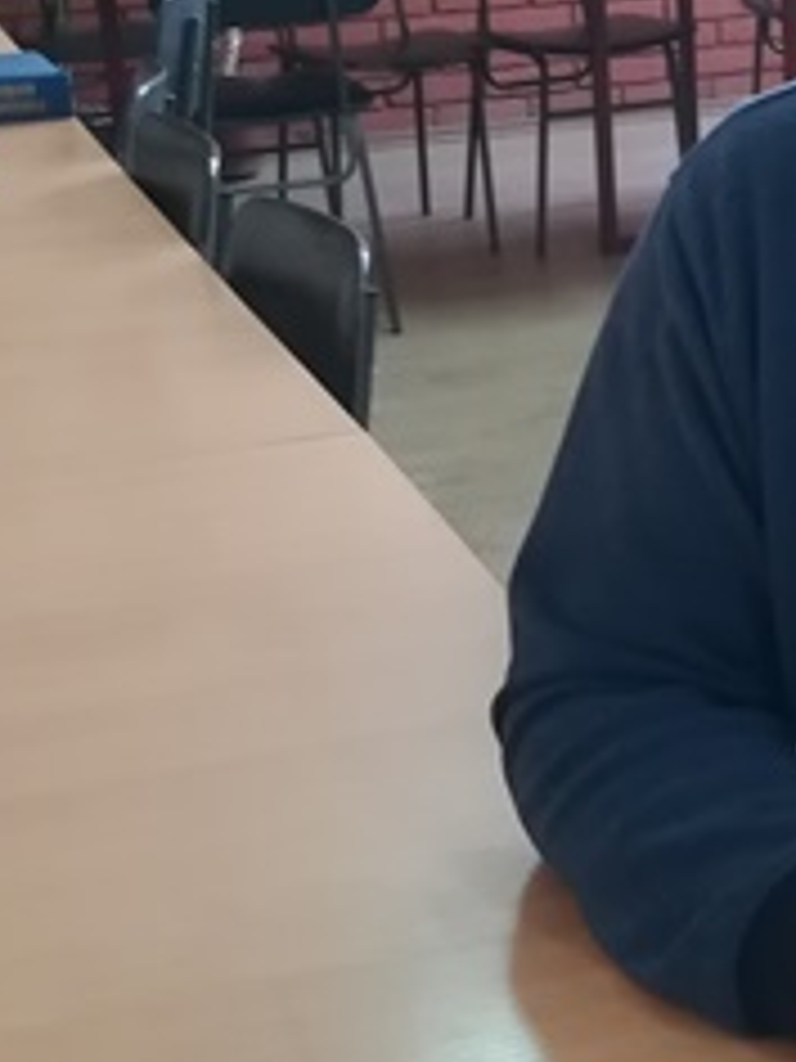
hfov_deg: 16.3
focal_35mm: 88
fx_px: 2698
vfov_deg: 22.2
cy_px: 400
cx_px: 877
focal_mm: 3.83
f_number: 2.2
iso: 320
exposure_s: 1/25
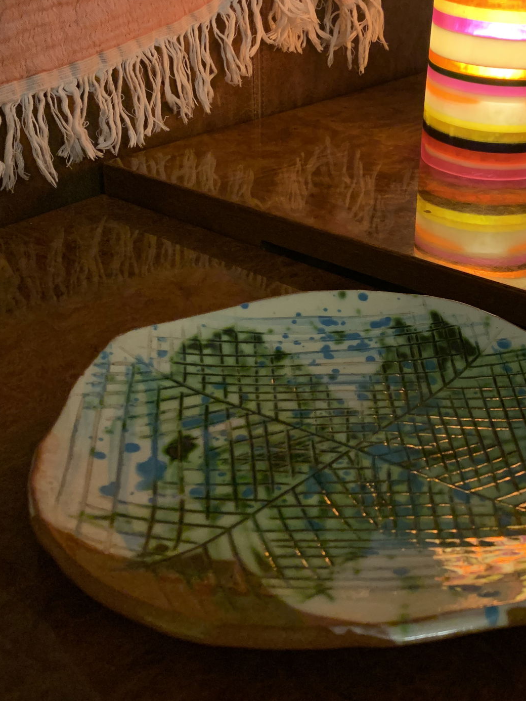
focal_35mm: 40
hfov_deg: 35.5
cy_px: 269
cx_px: 361
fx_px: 810
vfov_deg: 46.4
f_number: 1.8
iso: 250
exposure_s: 1/50
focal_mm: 4.25
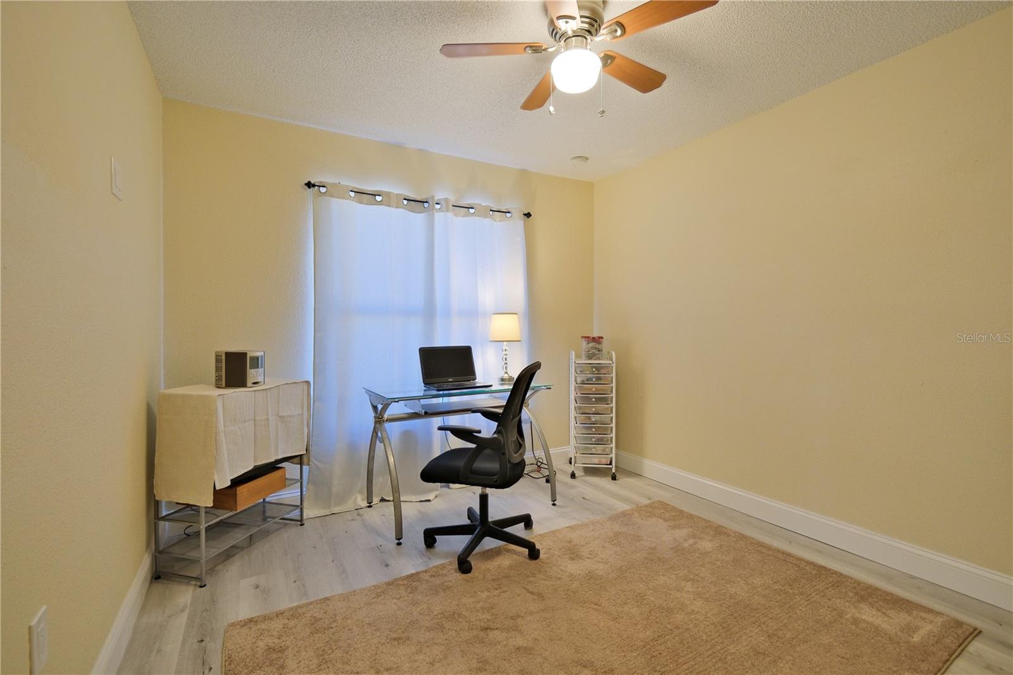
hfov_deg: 100.4
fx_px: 422
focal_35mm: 15
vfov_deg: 77.3
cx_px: 506
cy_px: 338
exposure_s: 1/30
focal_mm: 10.1
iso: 640
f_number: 4
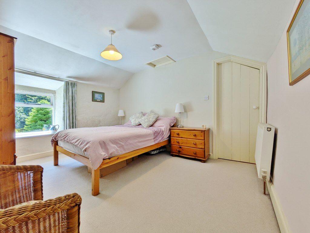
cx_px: 155
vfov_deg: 85.7
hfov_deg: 102.1
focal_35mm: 14
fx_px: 125
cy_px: 116
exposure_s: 1/201
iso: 43
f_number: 2.2
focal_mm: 1.83
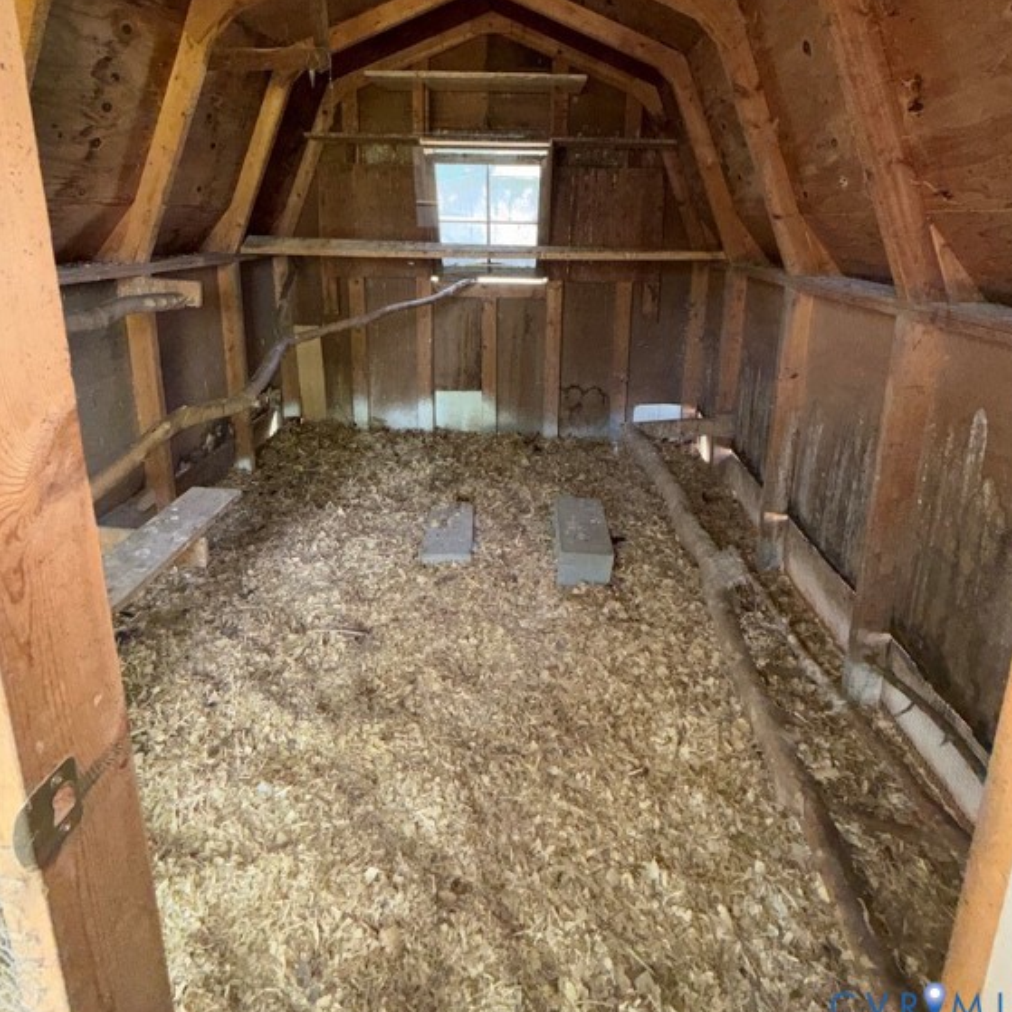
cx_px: 518
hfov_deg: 84.0
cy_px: 339
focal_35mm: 17
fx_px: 562
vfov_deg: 81.2
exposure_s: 1/60
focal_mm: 2.22
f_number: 2.2
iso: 160
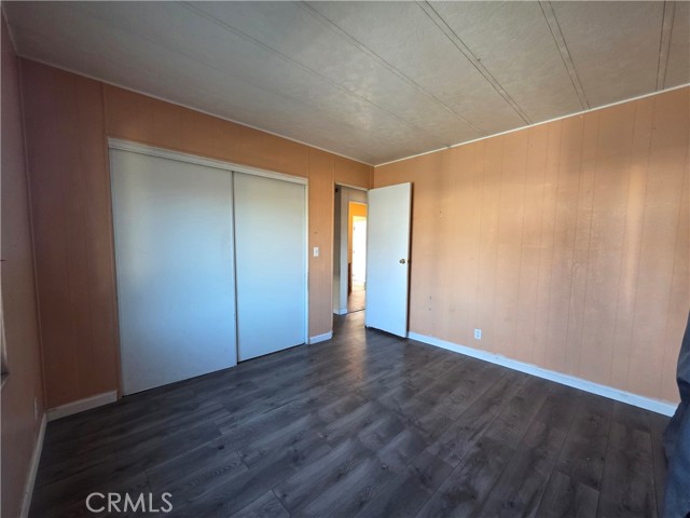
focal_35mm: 13
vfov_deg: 89.9
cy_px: 259
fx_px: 259
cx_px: 345
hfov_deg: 106.2
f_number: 1.9
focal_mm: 2.2
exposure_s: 1/60
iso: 250
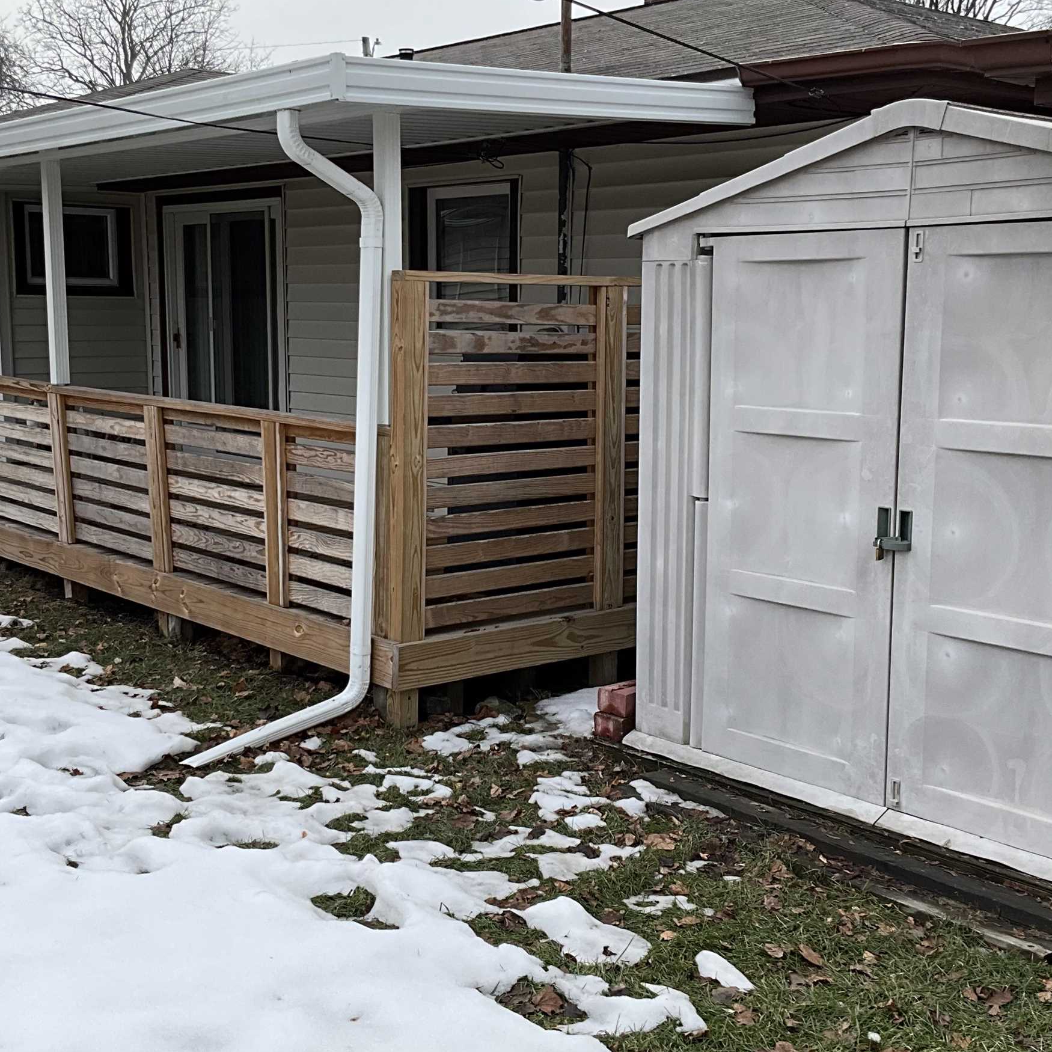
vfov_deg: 37.6
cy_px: 534
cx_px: 529
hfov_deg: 37.6
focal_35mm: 45
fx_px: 1547
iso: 25
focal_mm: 3
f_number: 1.8
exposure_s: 1/944
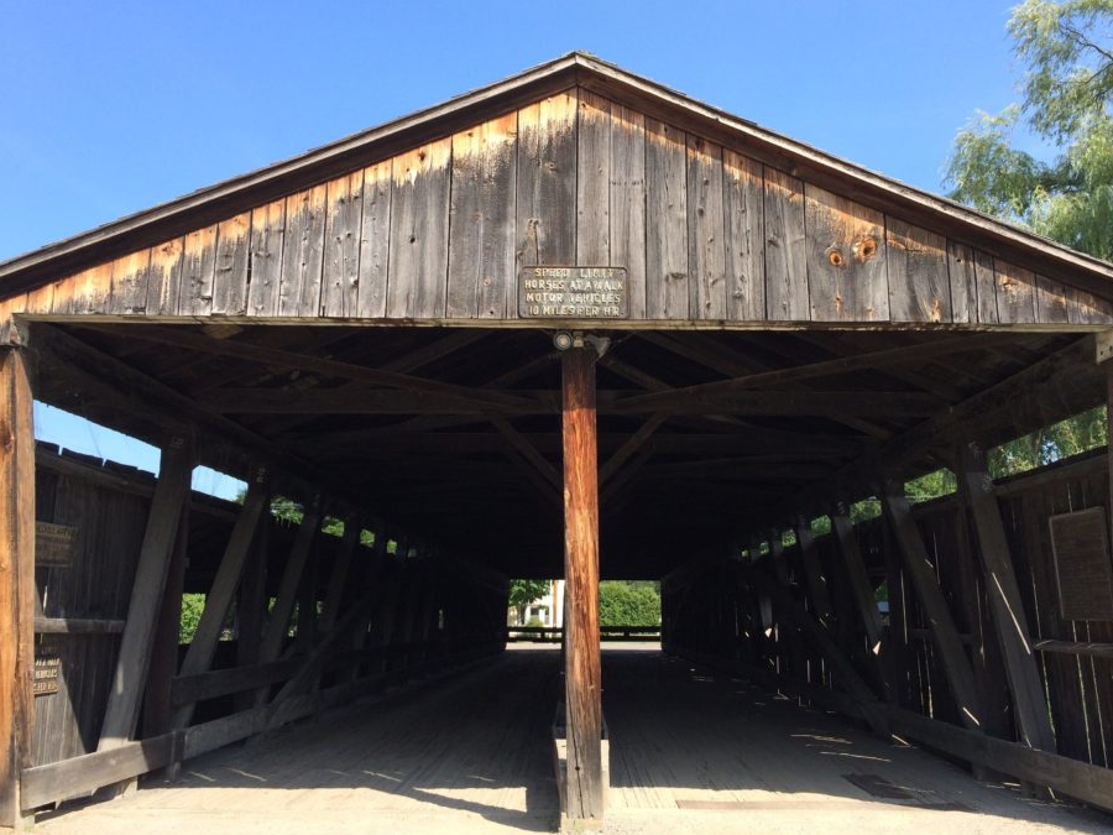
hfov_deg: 55.3
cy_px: 365
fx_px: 1061
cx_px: 597
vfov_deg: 42.9
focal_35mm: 33
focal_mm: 4.15
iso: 32
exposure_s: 1/838
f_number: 2.2
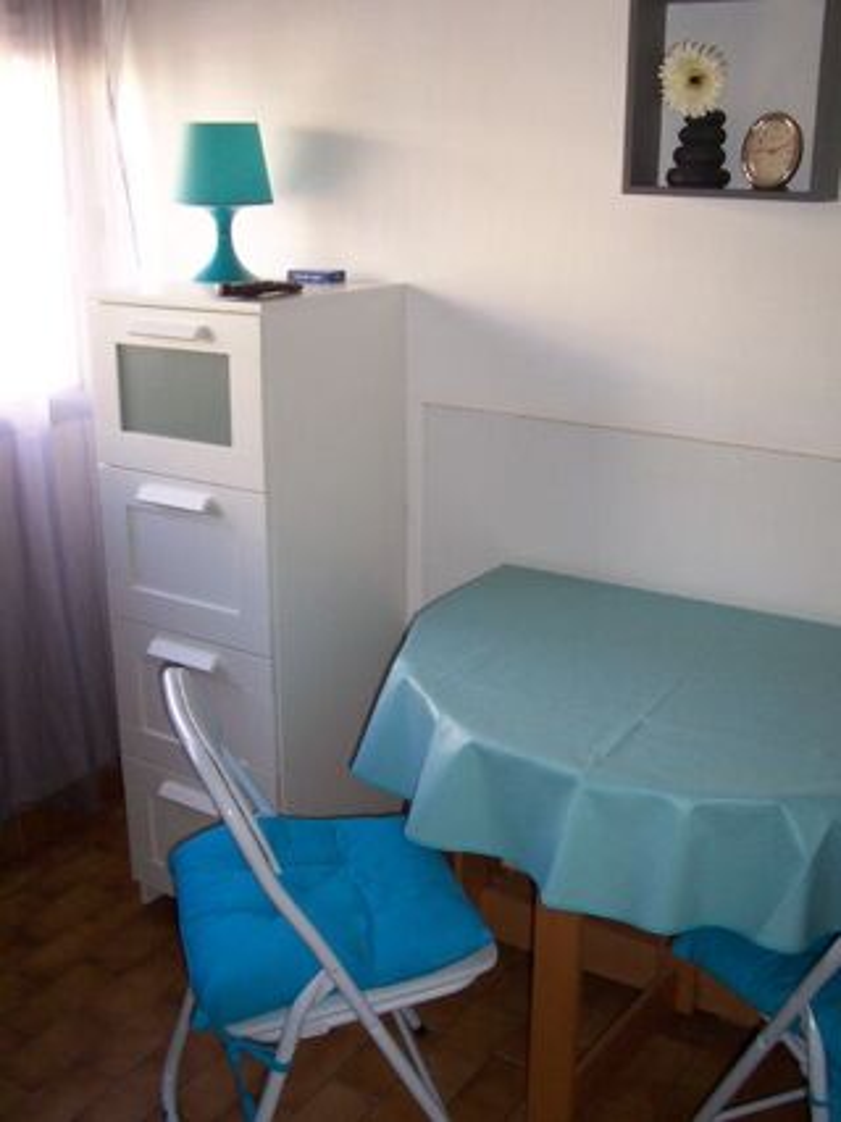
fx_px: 1199
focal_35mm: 37
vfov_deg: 50.2
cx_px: 420
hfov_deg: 38.6
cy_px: 561
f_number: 2.8
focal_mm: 5.6
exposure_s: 1/60
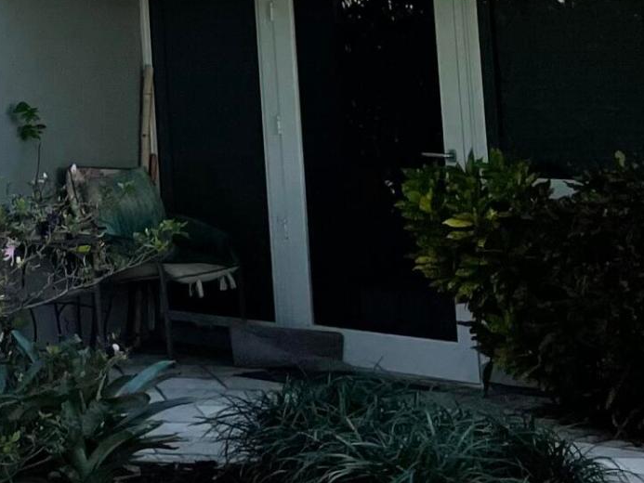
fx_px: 2010
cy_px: -177
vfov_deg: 13.2
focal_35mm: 108
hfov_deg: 14.7
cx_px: -675
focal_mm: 4.2
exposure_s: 1/2959
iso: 32
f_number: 1.6
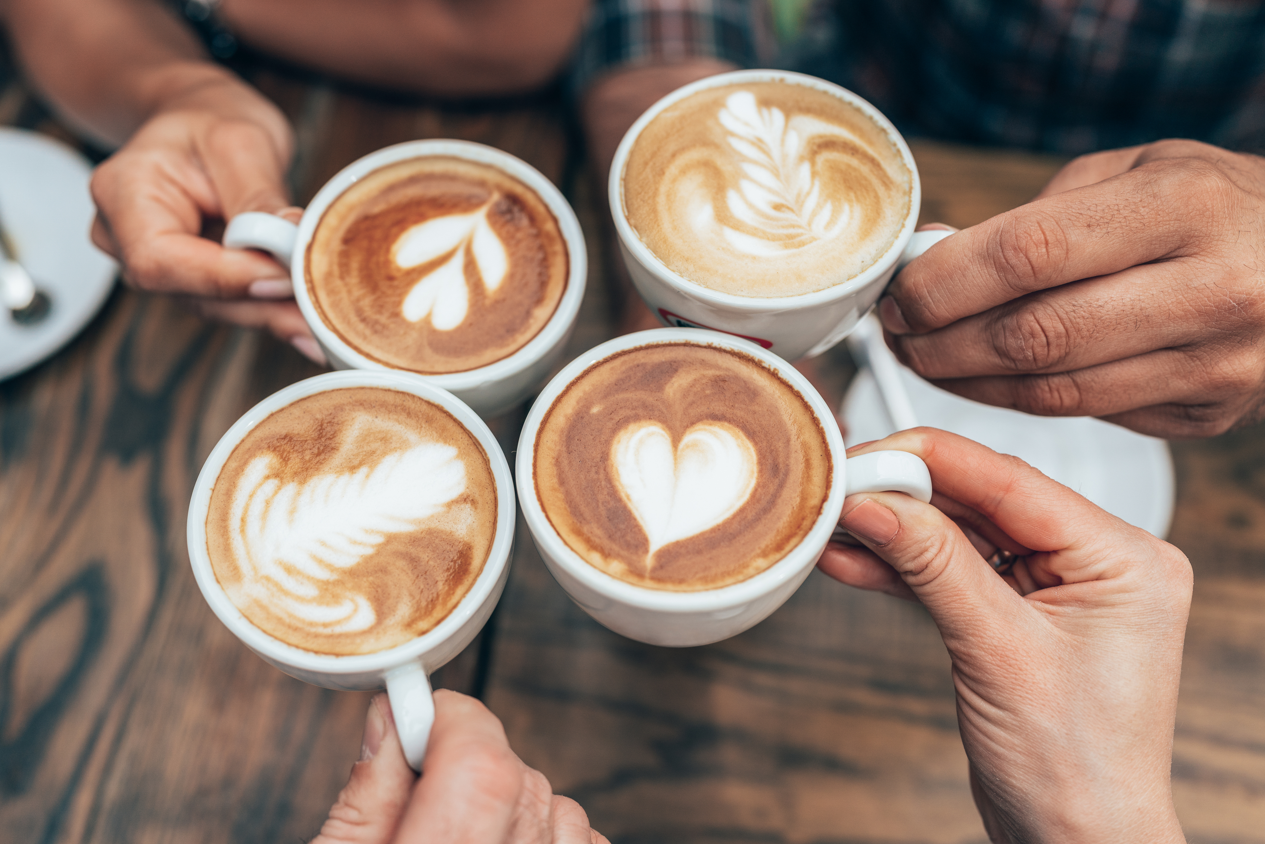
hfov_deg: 54.4
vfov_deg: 37.9
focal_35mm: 35
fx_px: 1230
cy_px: 422
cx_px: 632
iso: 160
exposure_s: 1/2000
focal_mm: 35
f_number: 2.5
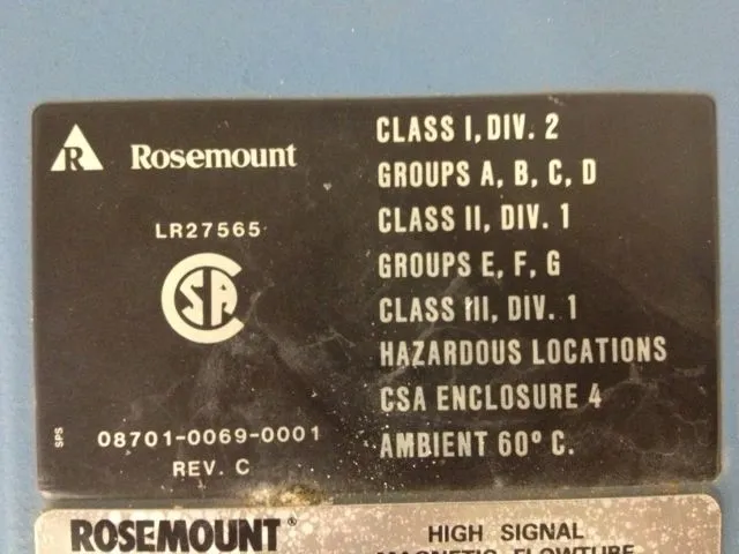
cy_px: 277
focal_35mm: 35
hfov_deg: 52.6
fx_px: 747
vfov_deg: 40.7
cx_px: 370
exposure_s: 1/15
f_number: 2.4
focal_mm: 4.28
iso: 500
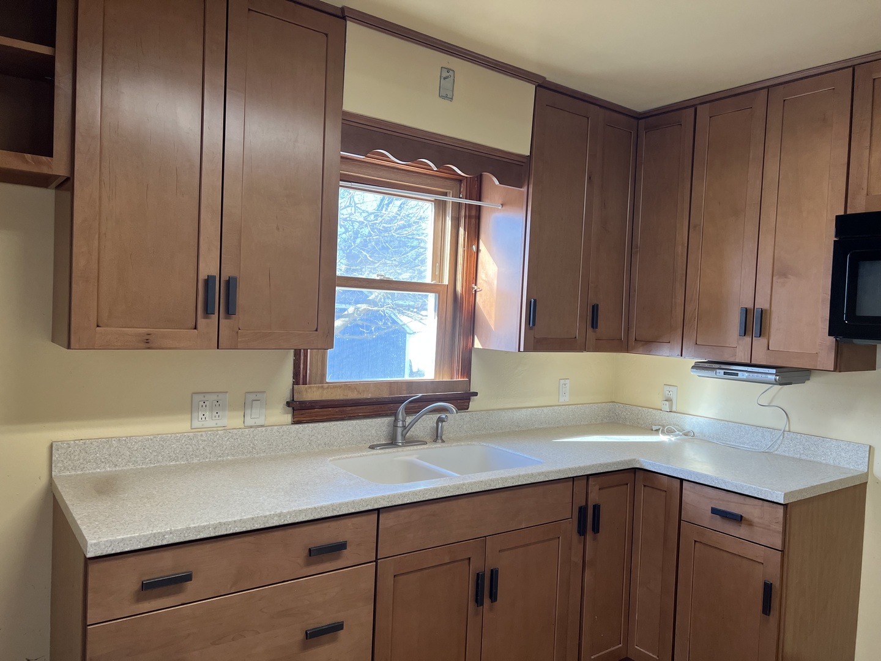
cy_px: 330
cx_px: 440
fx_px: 662
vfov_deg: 53.1
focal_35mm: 26
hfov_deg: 67.3
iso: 125
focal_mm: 5.7
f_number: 1.5
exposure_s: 1/120
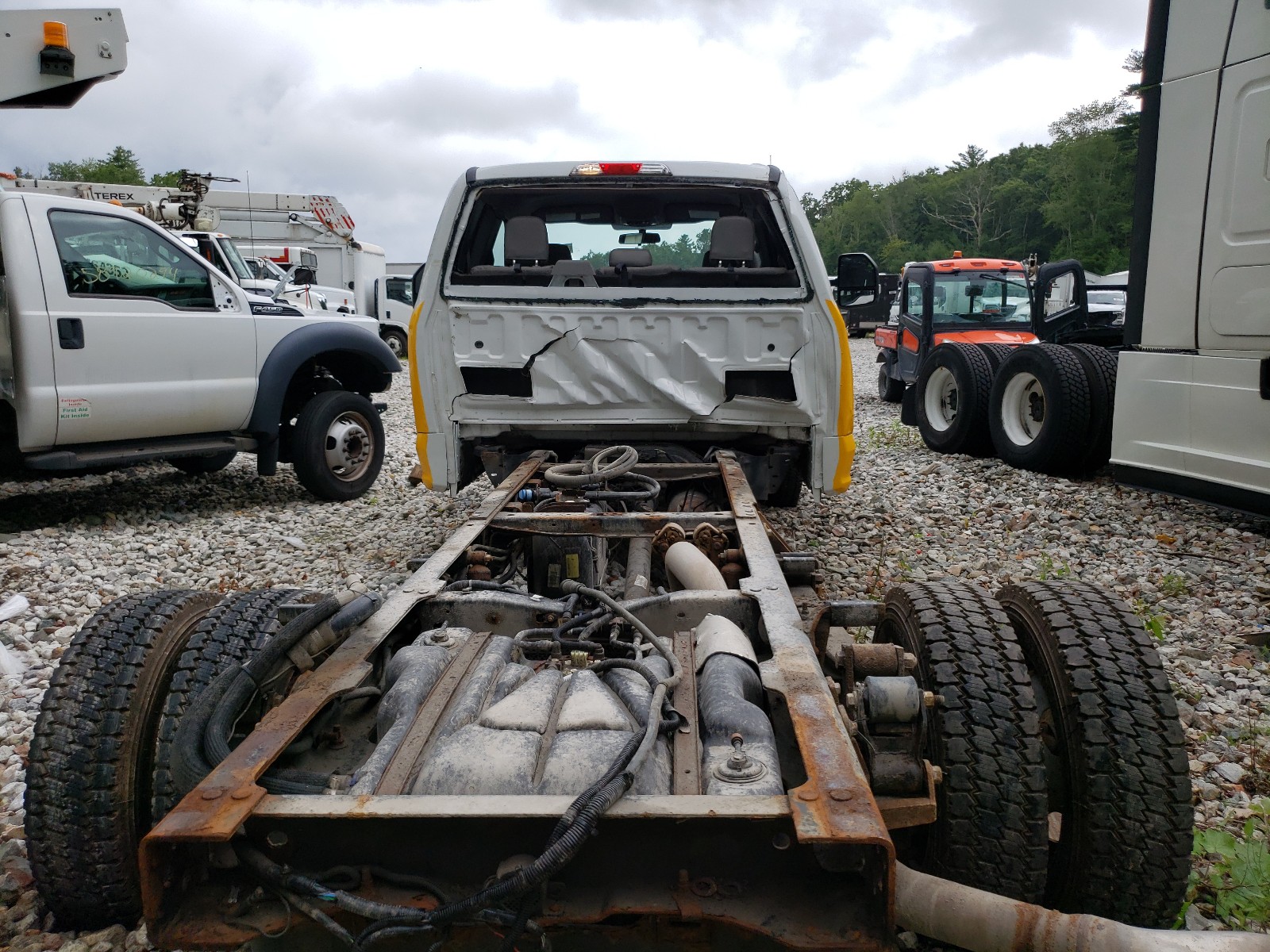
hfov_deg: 67.3
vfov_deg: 53.1
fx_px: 954
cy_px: 476
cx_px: 635
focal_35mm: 26
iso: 50
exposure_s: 1/2500
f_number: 1.5
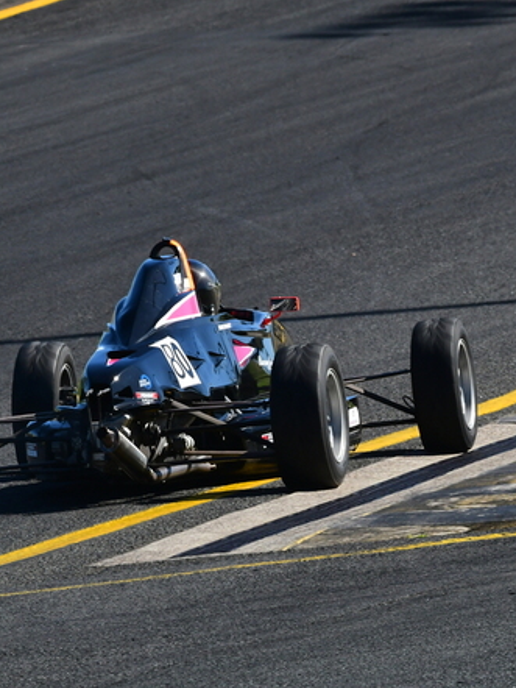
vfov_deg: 2.6
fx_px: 15078
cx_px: 362
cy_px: 299
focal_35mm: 759
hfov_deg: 2.0
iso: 500
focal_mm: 290
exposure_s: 1/640
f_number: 11
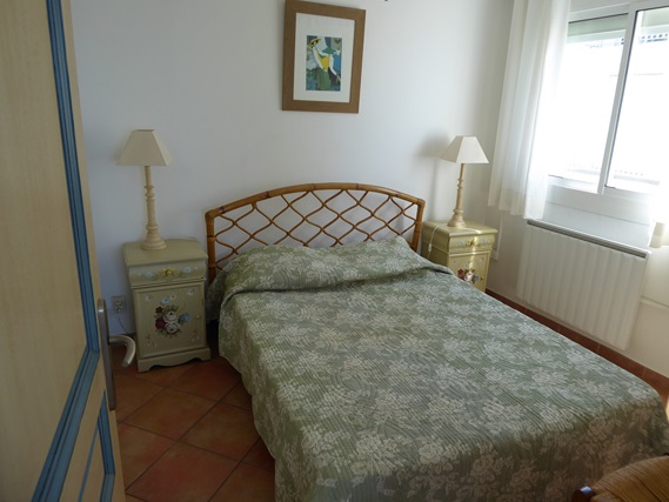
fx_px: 483
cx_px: 334
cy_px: 251
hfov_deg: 69.4
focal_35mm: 25
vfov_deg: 54.9
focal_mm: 4.3
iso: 80
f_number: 3.3
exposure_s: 1/60
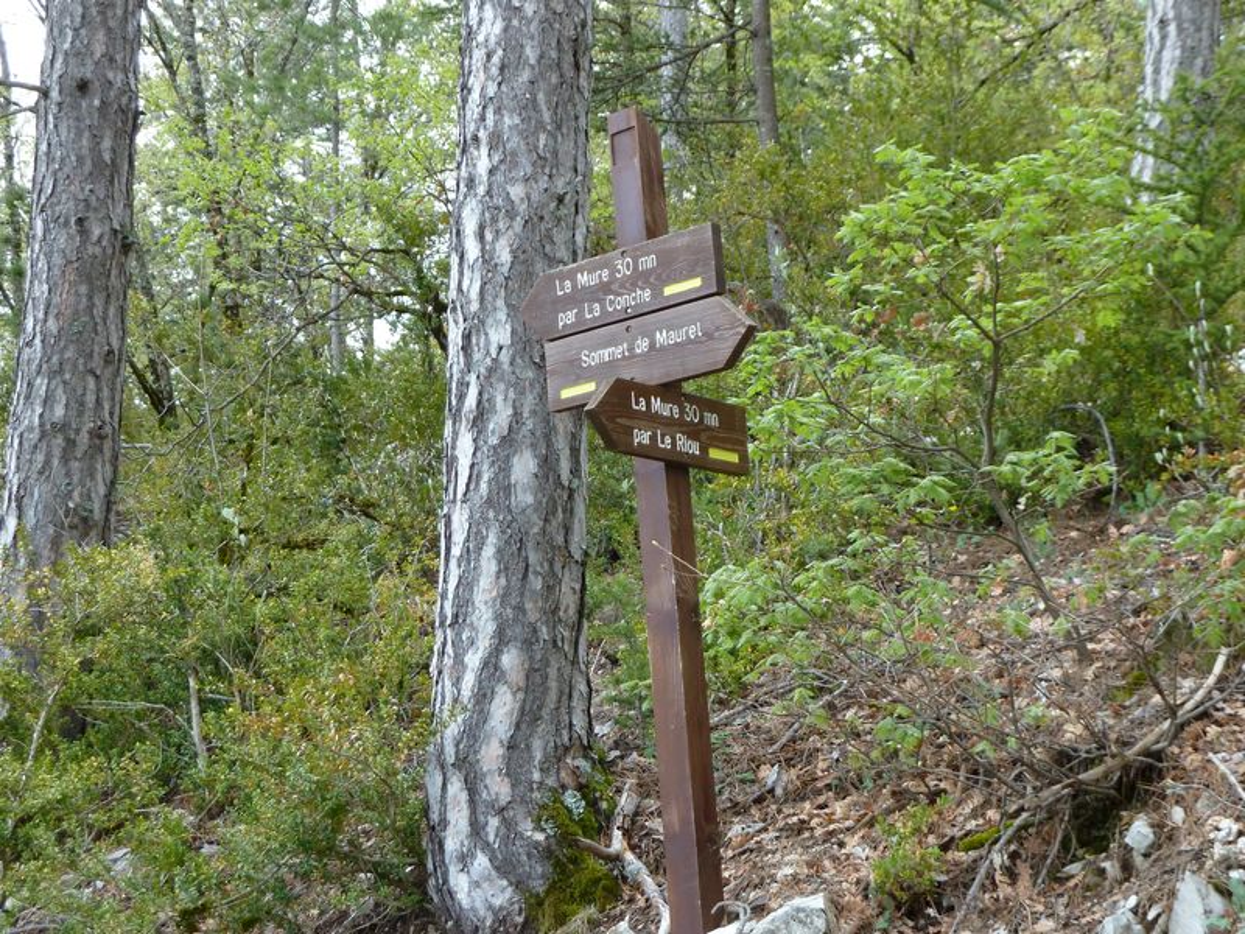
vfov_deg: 21.9
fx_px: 2410
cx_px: 622
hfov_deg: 29.0
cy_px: 467
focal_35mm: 67
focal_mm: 11
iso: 160
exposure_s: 1/100
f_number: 4.1
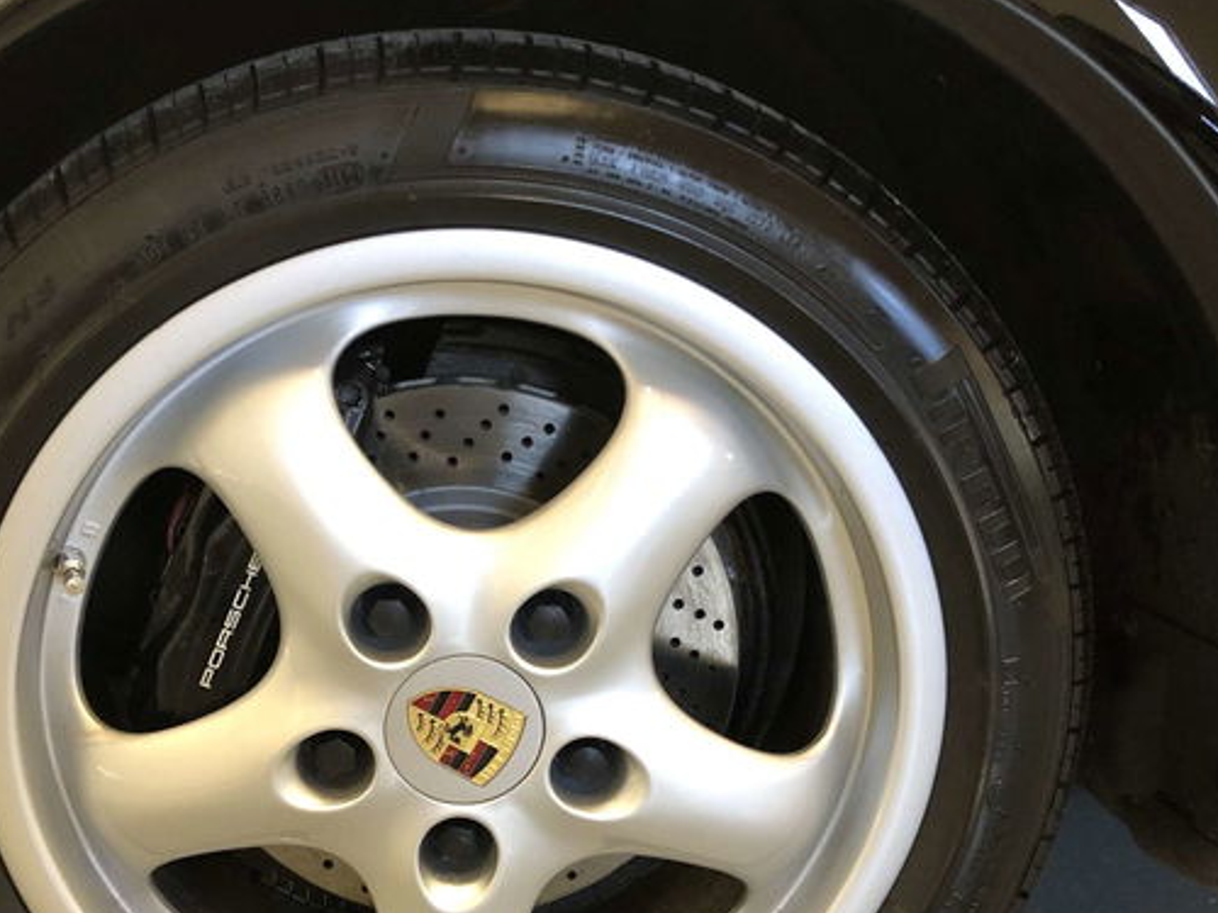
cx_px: 495
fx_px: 1513
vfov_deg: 33.4
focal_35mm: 43
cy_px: 594
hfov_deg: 43.7
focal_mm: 3.99
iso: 100
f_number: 1.8
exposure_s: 1/14
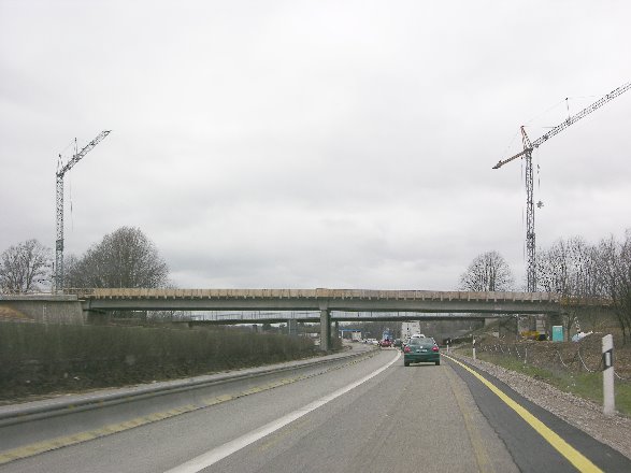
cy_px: 236
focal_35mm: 66
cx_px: 316
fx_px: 1203
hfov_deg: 29.4
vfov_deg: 22.2
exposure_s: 1/81.4
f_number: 5.8
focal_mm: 16.8
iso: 50
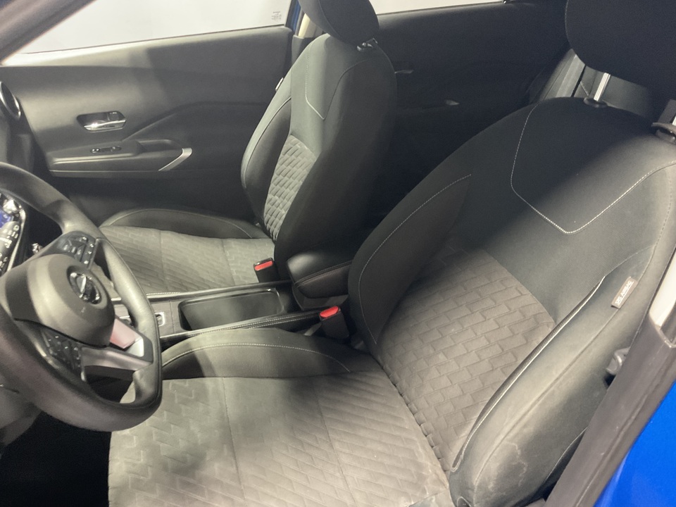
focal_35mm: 29
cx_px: 338
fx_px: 566
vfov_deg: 48.2
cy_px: 254
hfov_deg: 61.7
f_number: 1.8
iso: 250
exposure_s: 1/33
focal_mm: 3
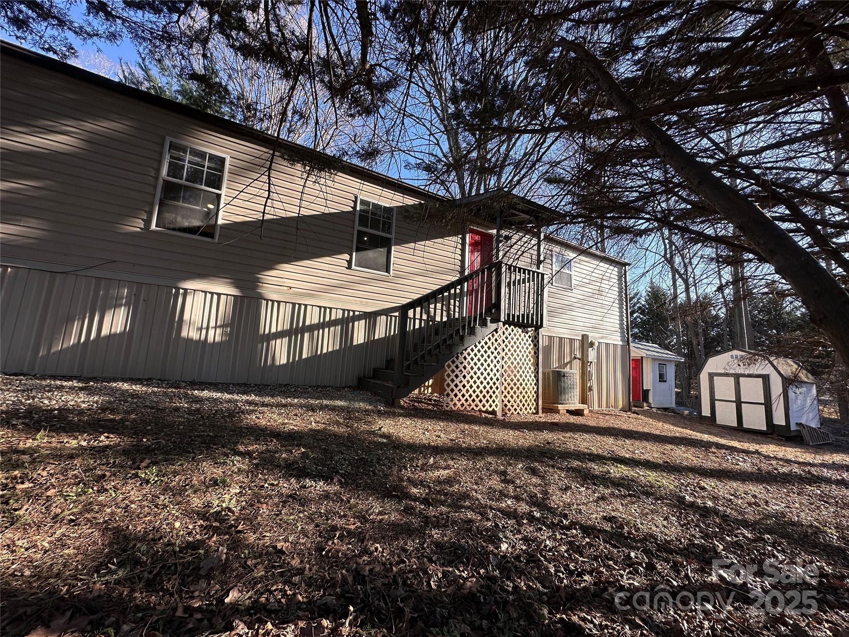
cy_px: 318
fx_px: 343
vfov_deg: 85.7
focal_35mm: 14
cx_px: 424
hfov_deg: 102.1
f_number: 2.2
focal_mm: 2.22
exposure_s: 1/469
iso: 40
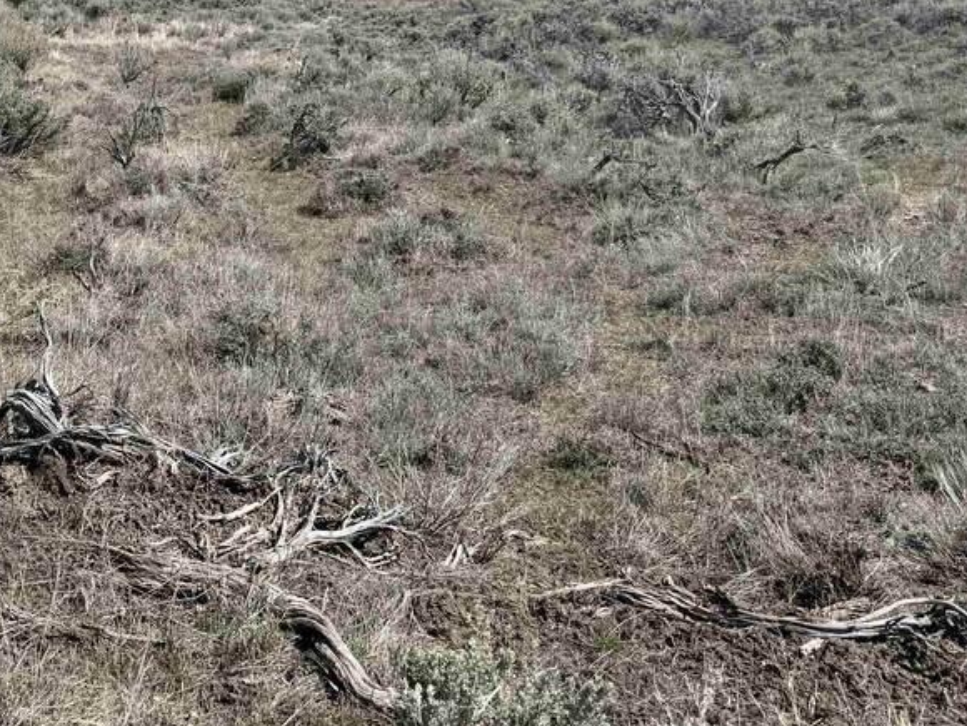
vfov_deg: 26.8
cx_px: 113
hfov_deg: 34.3
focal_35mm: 53
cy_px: 103
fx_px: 1481
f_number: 1.78
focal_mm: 6.76
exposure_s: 1/6173
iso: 80
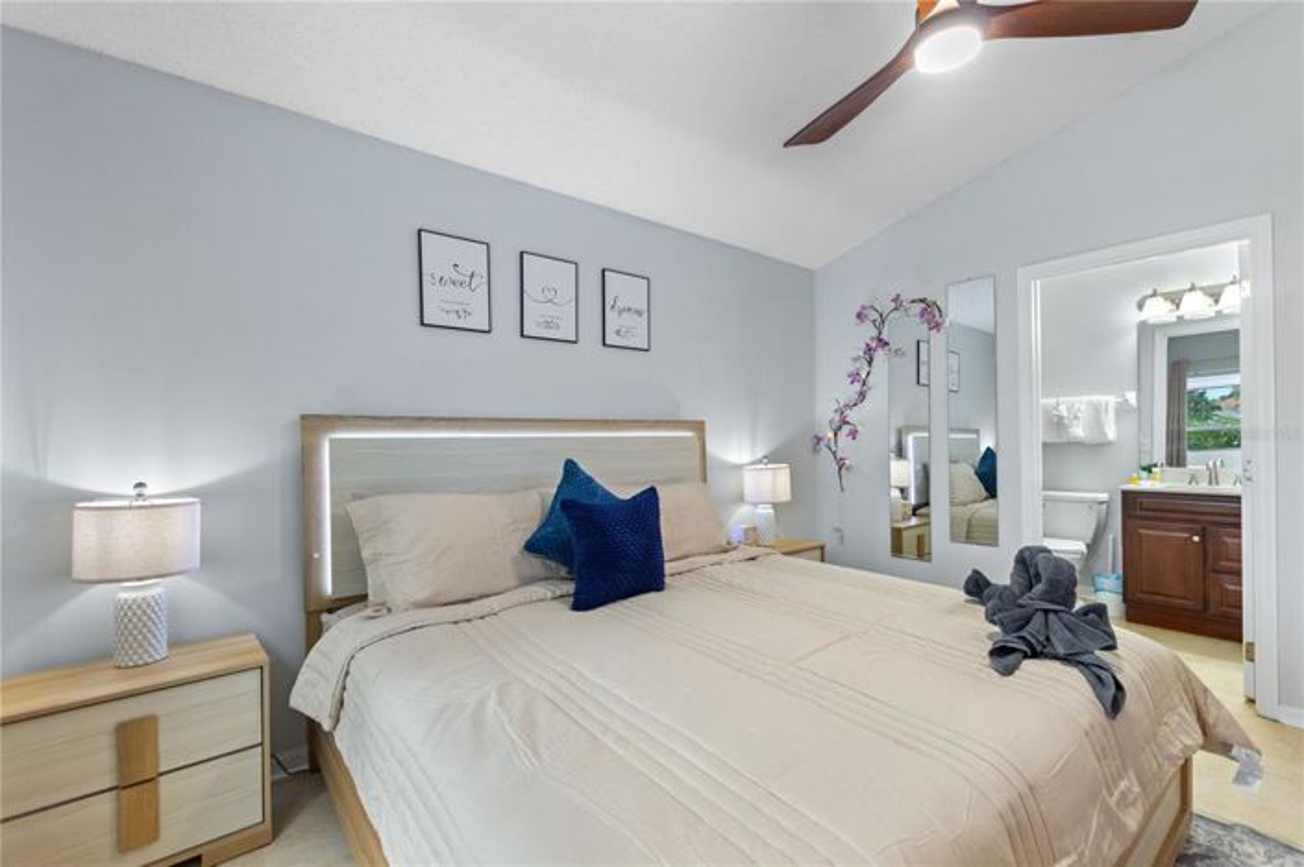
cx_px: 652
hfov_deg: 100.4
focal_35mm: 15
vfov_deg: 77.2
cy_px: 434
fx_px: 543
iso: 400
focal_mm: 10
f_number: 4.5
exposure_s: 1/10
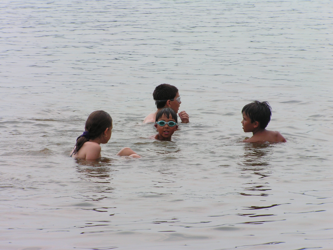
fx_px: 2492
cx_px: 166
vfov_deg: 5.7
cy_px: 125
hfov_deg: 7.6
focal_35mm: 259
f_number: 6.3
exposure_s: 1/320
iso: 50
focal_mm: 43
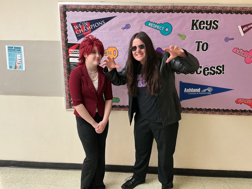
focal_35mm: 29
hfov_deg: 61.7
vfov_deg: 48.2
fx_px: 211
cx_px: 126
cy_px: 94
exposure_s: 1/50
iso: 125
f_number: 1.8
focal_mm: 3
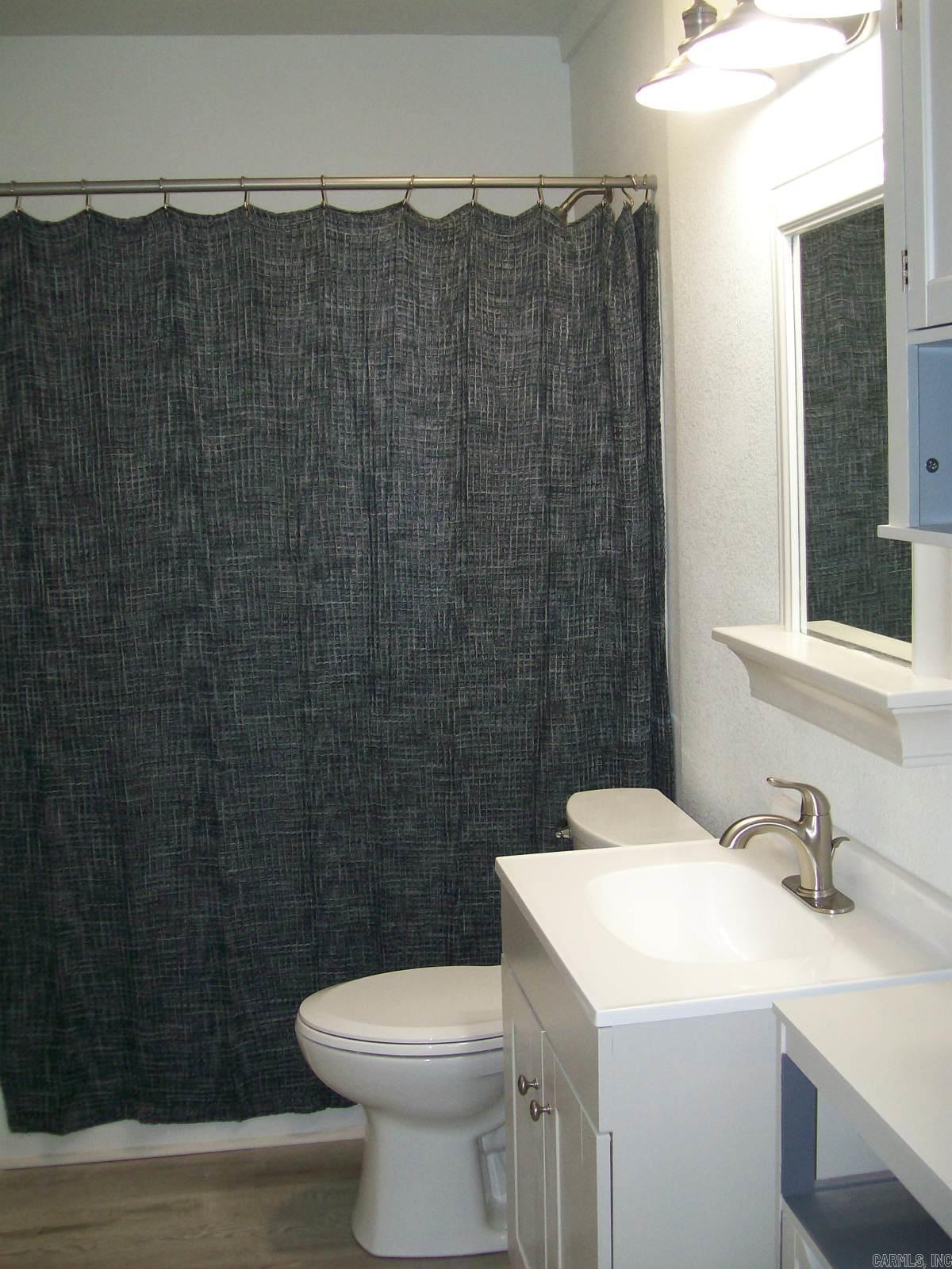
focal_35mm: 36
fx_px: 1320
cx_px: 476
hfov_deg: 39.7
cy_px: 634
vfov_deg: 51.4
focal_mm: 6
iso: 140
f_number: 2.7
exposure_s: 1/64
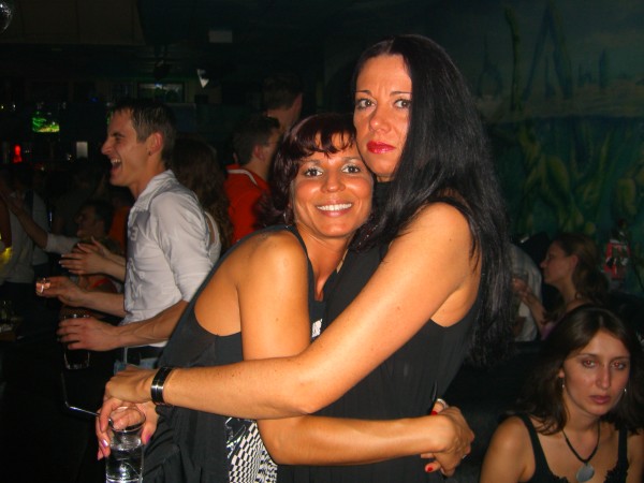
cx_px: 322
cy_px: 242
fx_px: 707
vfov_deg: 37.7
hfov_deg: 49.0
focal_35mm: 38
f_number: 2.8
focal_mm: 7.9
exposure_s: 1/60
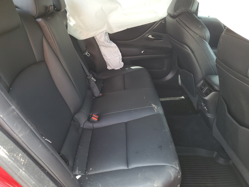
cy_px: 94
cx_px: 124
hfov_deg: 67.3
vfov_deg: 53.1
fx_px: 187
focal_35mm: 26
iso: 86
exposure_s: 1/120
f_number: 1.5
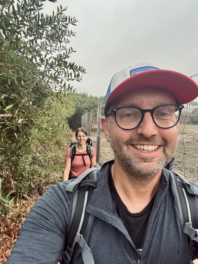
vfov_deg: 73.9
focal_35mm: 23
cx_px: 99
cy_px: 132
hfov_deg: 58.9
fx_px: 175
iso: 32
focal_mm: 2.69
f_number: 1.9
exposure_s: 1/172
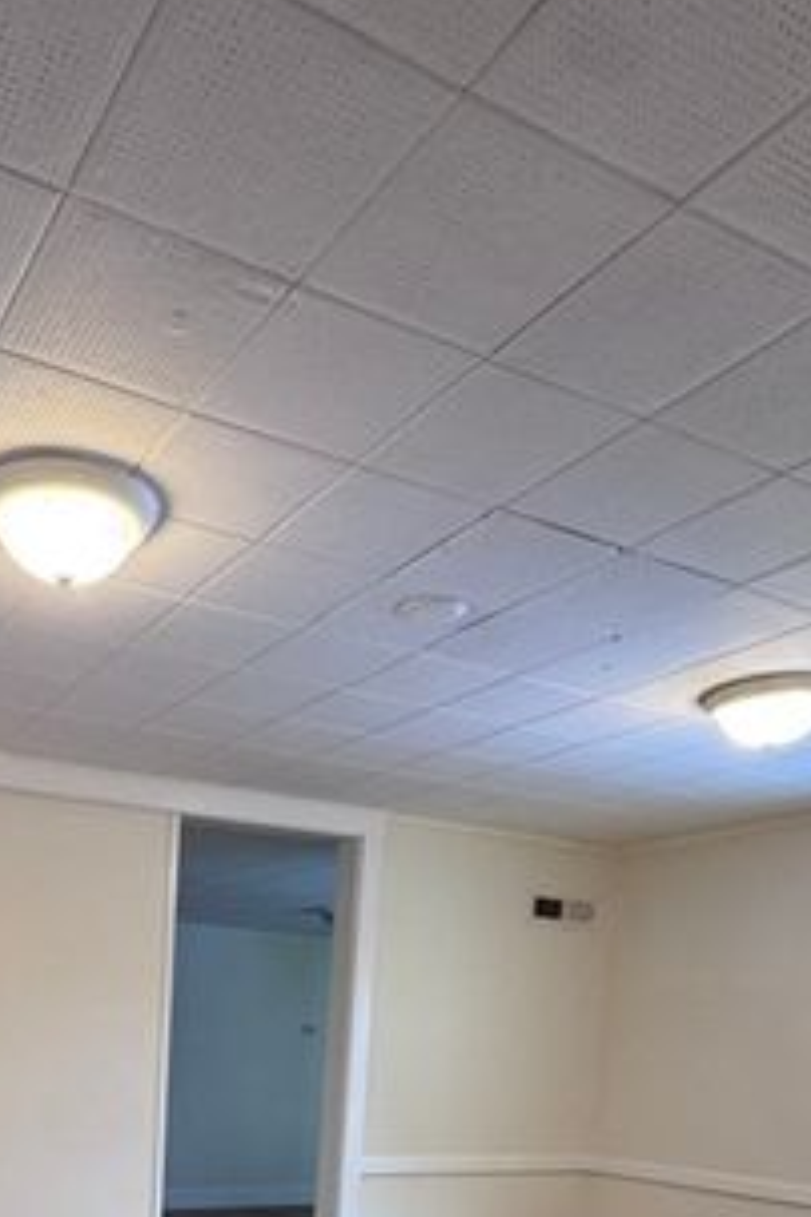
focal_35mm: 32
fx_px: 1081
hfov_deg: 39.3
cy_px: 1211
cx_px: 149
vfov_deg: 48.5
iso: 200
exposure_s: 1/60
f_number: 2.2
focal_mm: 2.22
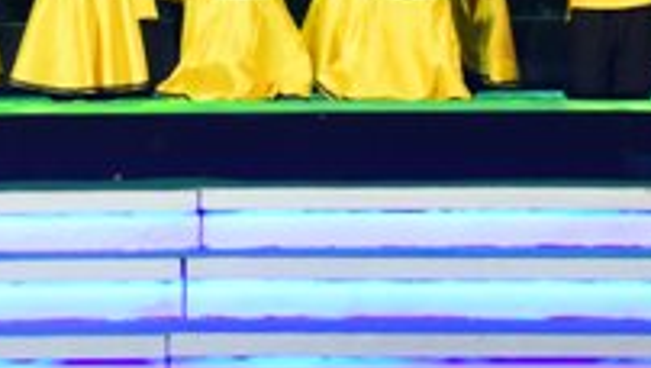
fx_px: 3559
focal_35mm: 206
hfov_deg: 10.4
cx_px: 567
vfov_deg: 5.8
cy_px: -211
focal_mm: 62
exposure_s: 1/200
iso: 2000
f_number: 4
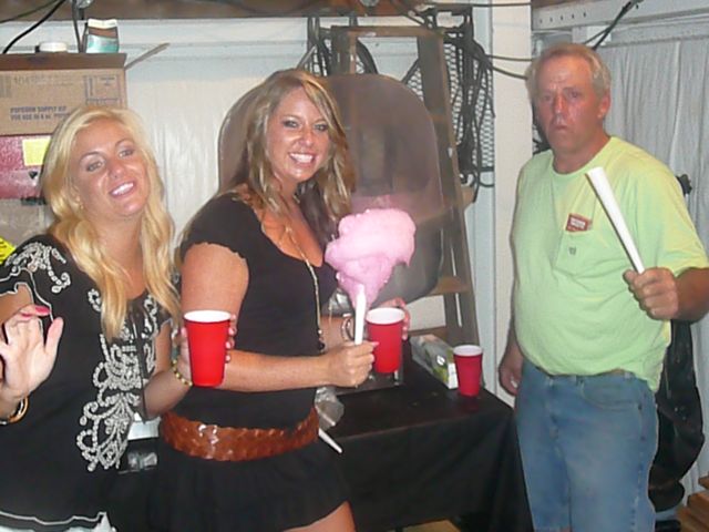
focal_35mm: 43
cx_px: 354
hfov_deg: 43.9
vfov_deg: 33.6
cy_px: 266
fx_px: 881
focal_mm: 6.4
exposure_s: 1/30
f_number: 3.2
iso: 800
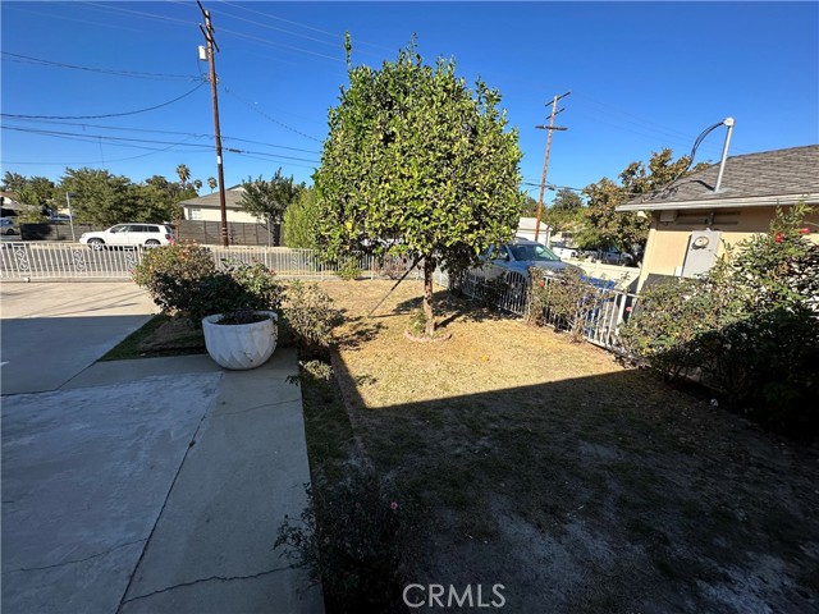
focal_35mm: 14
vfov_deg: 85.7
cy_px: 307
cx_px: 410
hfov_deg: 102.1
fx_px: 331
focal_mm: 2.22
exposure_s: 1/1490
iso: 50
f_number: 2.2
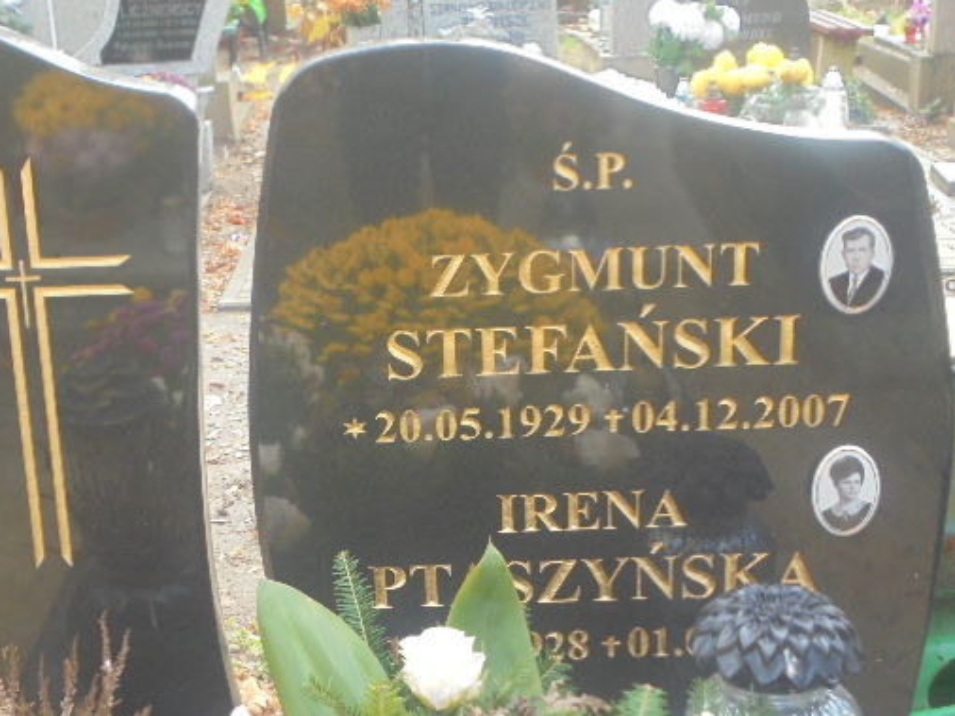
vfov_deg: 23.6
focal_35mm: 62
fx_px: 1710
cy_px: 435
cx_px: 376
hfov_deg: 31.1
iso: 200
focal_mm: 8.9
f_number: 4.8
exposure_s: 1/30
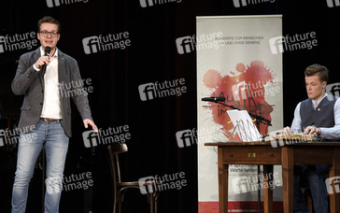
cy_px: 113
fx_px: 1076
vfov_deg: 11.3
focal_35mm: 116
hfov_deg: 18.0
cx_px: 175
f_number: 6.3
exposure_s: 1/100
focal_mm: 92
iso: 800
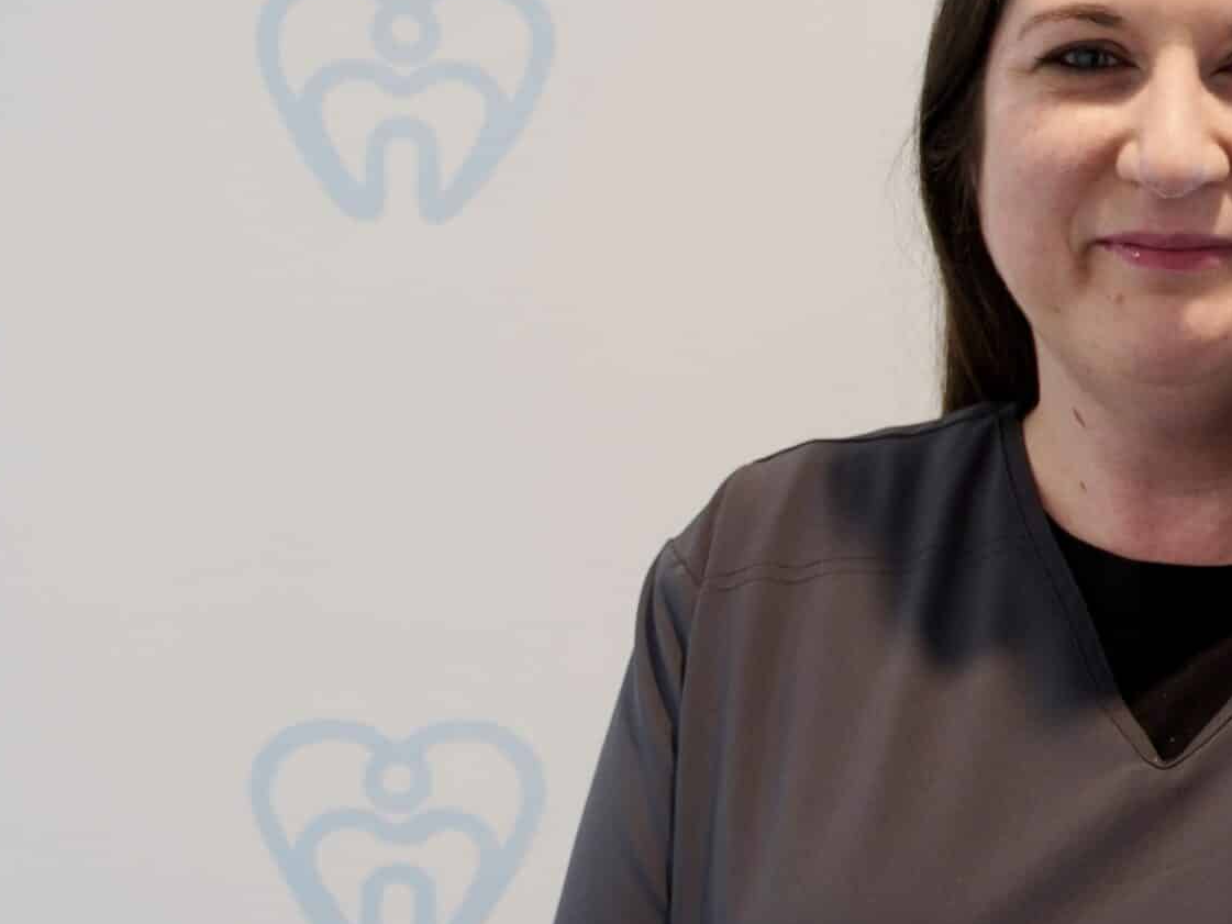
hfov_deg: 19.2
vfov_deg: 14.5
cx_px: 463
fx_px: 3634
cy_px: 486
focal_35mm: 102
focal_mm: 31
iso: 100
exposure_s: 1/8
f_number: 4
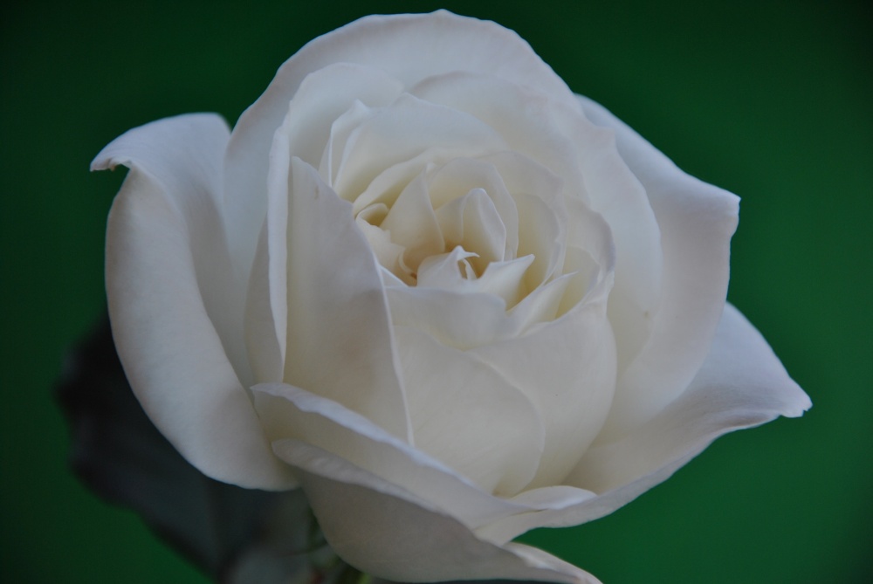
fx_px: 3823
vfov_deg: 8.7
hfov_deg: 13.0
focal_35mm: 158
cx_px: 436
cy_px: 292
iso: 200
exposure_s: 1/400
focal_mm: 105
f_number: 5.6
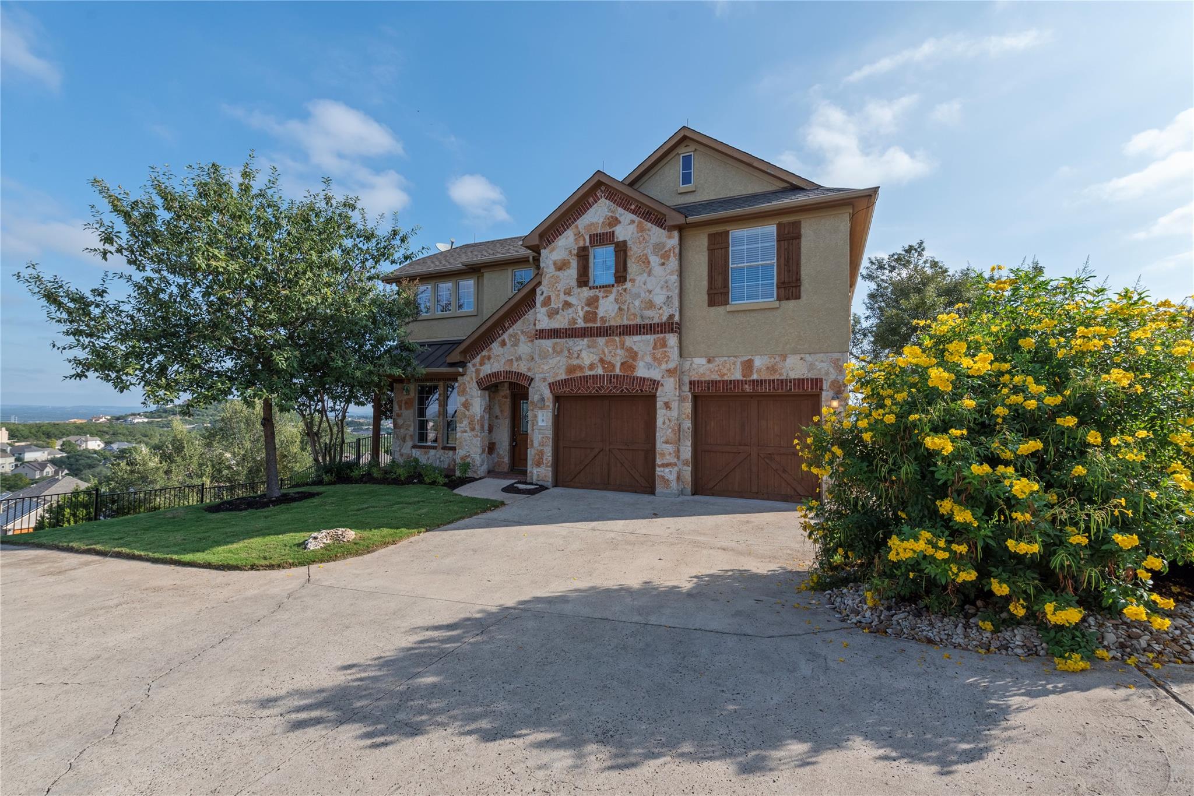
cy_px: 398
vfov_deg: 77.3
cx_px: 597
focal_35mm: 15
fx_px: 498
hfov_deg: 100.4
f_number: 8
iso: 400
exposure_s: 1/1000
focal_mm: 15
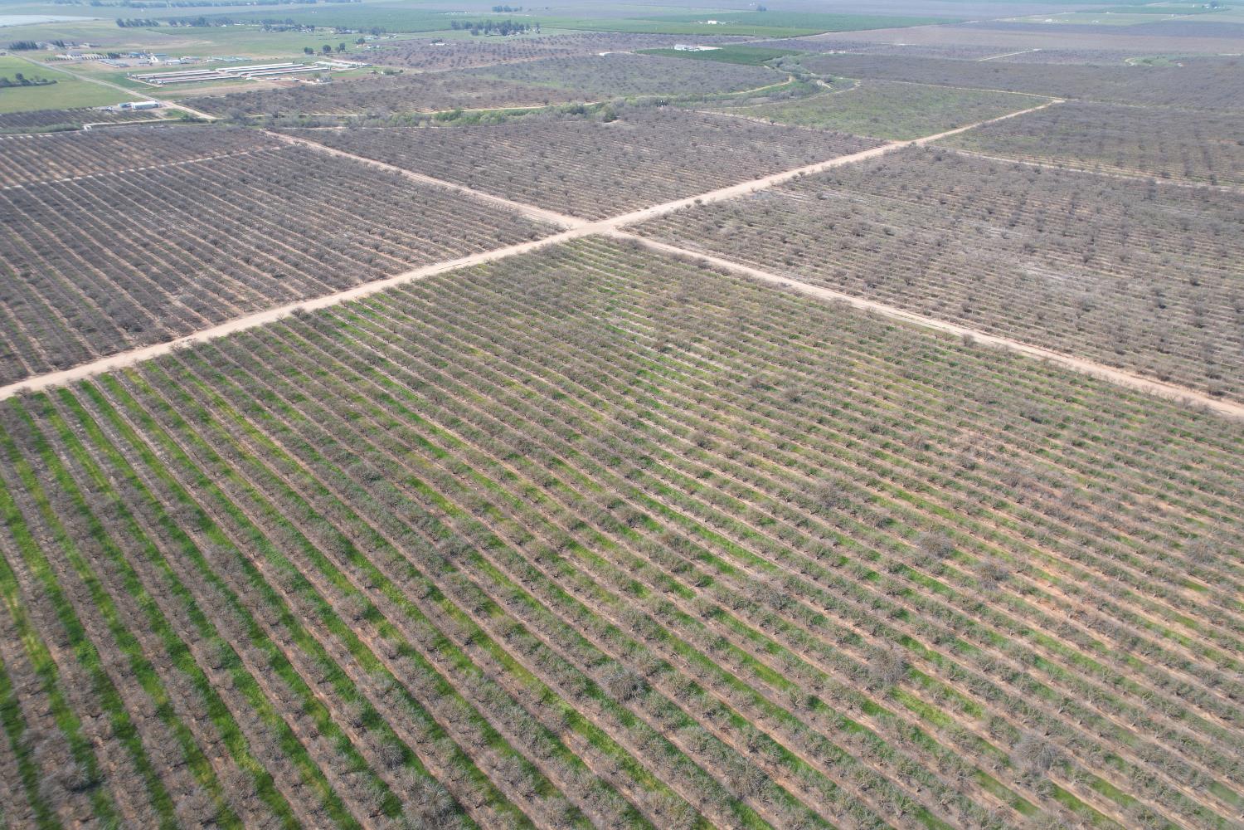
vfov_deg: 57.2
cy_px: 415
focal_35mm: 22
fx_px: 760
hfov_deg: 78.6
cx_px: 622
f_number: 2.8
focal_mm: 8.38
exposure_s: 1/1250
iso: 100
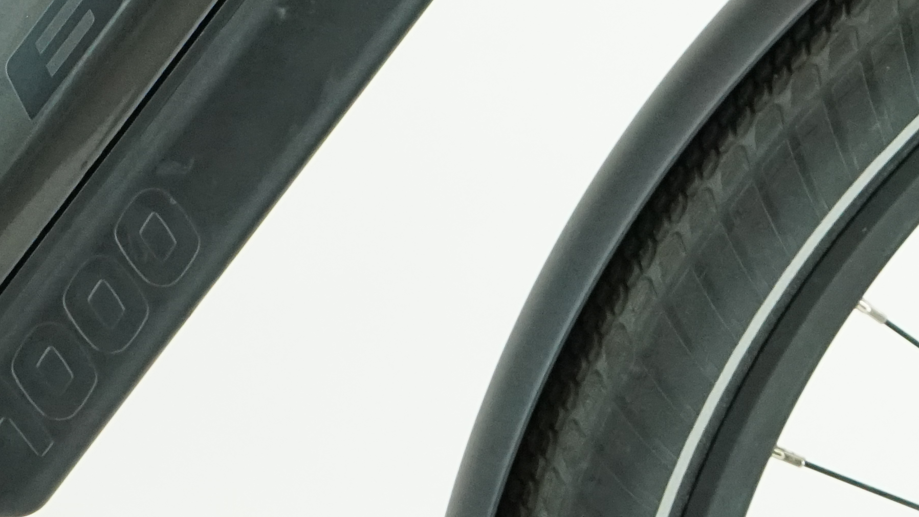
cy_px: -330
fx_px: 3070
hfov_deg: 15.8
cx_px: 1340
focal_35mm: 126
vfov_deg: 9.3
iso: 4000
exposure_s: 1/200
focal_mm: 36
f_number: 7.1
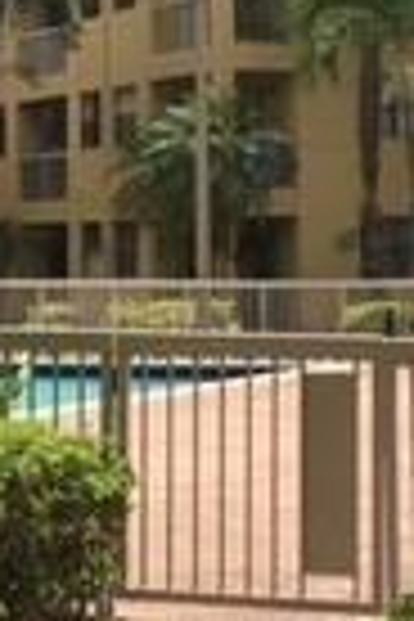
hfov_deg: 9.8
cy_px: 189
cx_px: 94
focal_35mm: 140
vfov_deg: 14.6
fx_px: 2415
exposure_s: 1/1479
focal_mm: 4.15
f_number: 2.2
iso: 25
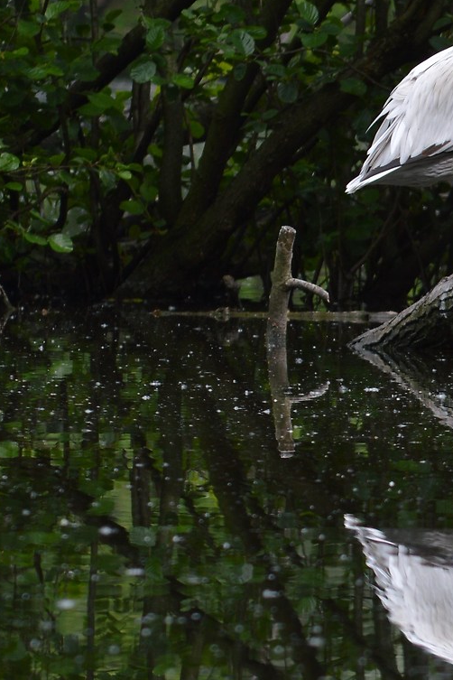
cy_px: 384
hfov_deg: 2.1
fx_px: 12626
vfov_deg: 3.1
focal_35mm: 669
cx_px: 564
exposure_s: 1/320
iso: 100
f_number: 5.6
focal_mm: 140
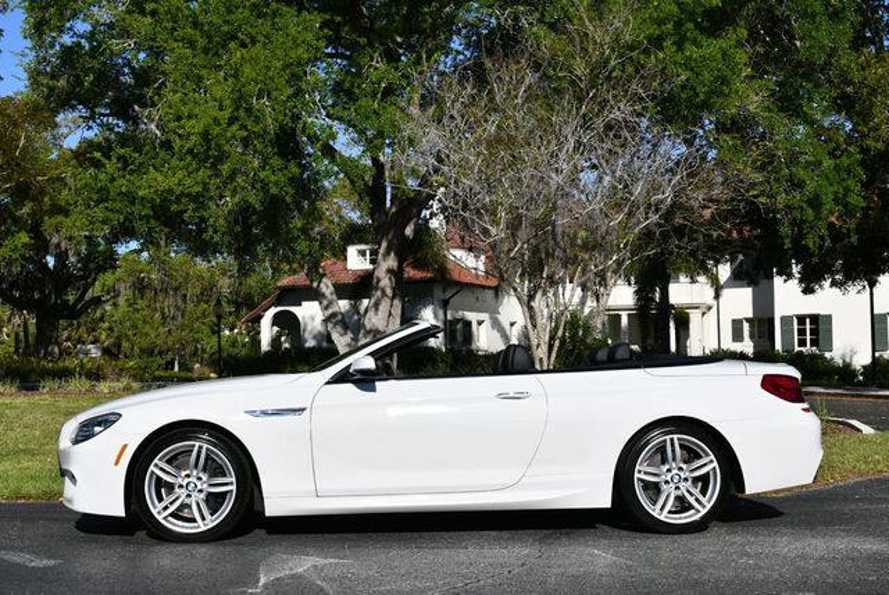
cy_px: 298
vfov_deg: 28.1
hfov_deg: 41.1
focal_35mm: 48
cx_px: 444
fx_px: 1186
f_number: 9
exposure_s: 1/320
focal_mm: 24
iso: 100
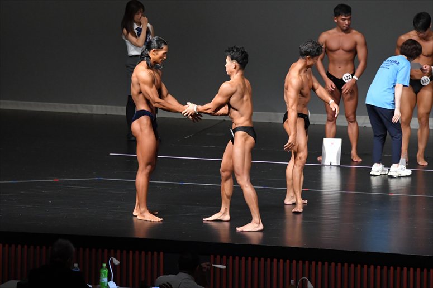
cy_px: 144
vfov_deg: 6.1
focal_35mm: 225
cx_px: 216
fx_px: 2705
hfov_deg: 9.2
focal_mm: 150
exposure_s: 1/400
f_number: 5.6
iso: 5000
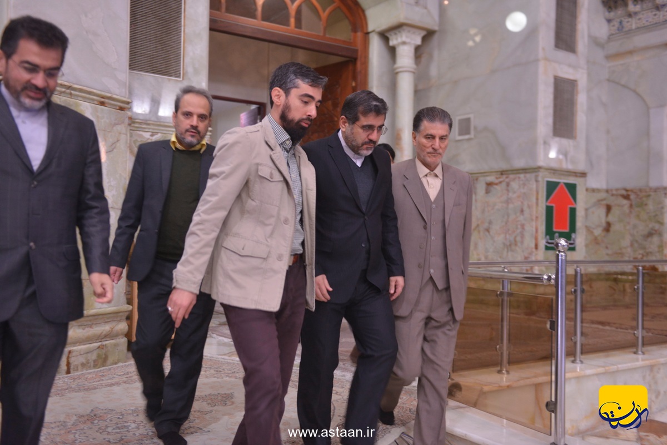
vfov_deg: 36.9
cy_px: 222
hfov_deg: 53.1
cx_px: 334
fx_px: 667
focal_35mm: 36
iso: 1600
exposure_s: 1/50
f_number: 3.2
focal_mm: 36
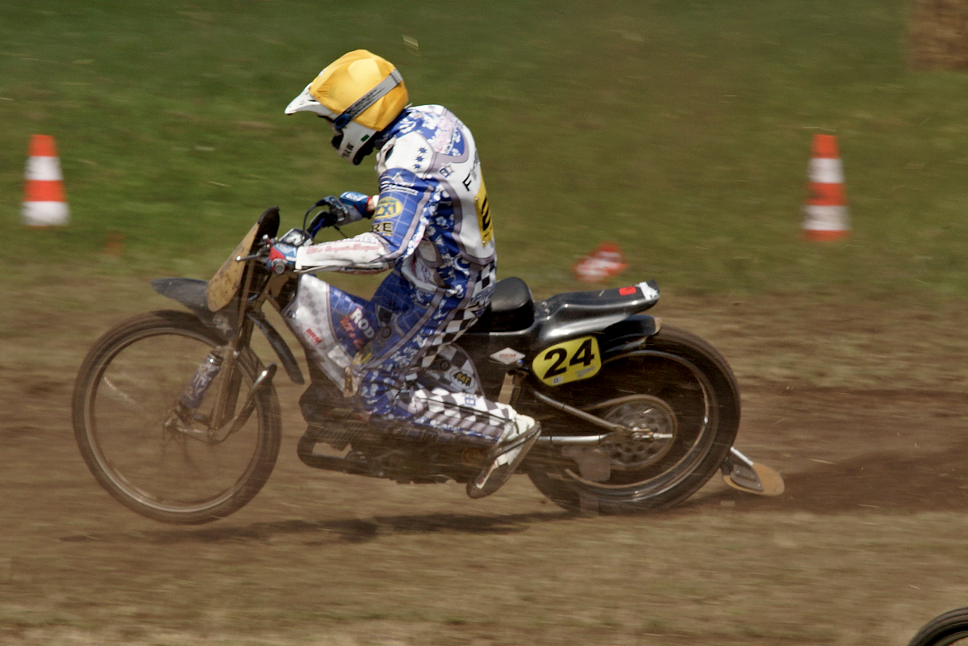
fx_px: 11298
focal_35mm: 420
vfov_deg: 3.3
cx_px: 484
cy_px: 323
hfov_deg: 4.9
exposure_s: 1/320
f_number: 13
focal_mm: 200
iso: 160
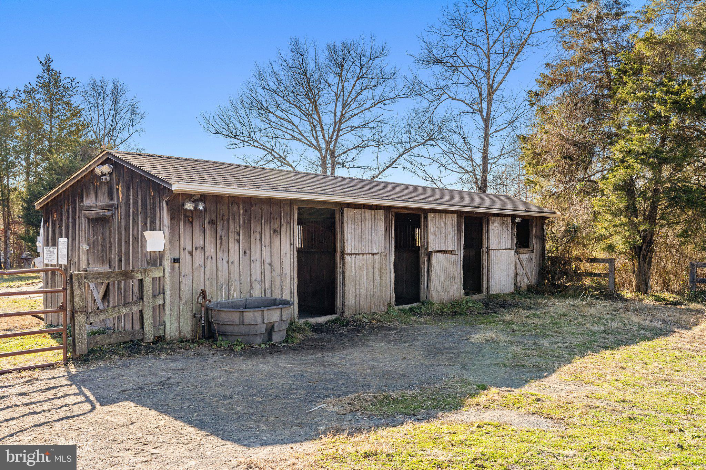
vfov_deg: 41.1
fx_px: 627
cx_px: 353
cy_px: 235
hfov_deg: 58.7
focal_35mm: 32
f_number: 8
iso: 400
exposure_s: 1/400
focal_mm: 32
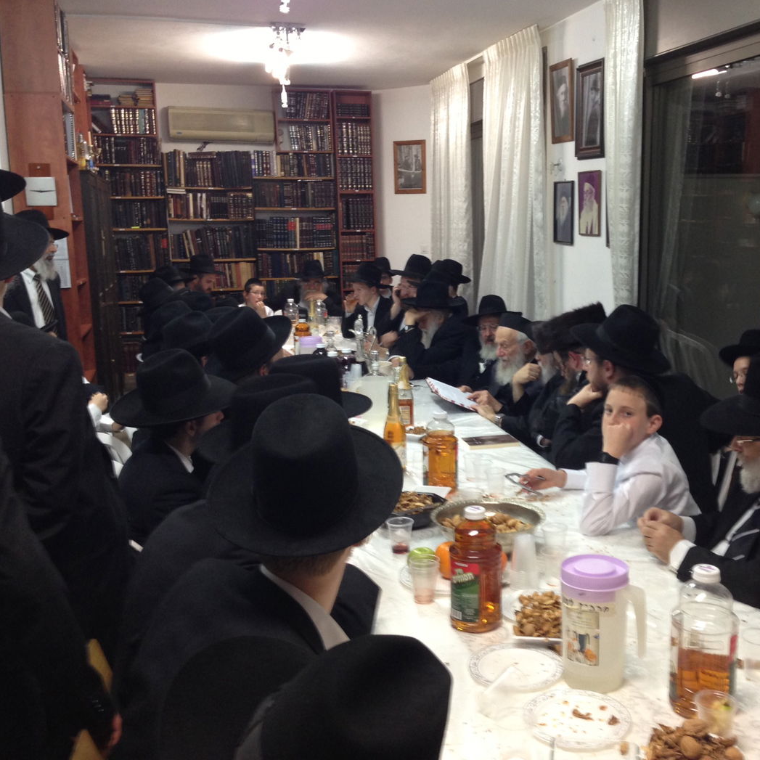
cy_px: 380
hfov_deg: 42.5
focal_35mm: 39
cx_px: 473
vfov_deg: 42.8
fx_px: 969
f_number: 2.4
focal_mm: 4.13
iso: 125
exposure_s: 1/20
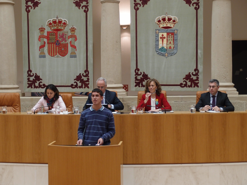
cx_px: 124
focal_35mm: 65
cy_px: 92
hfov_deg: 29.8
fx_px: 464
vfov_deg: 22.6
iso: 200
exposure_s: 1/160
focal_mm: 14.05
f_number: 2.2
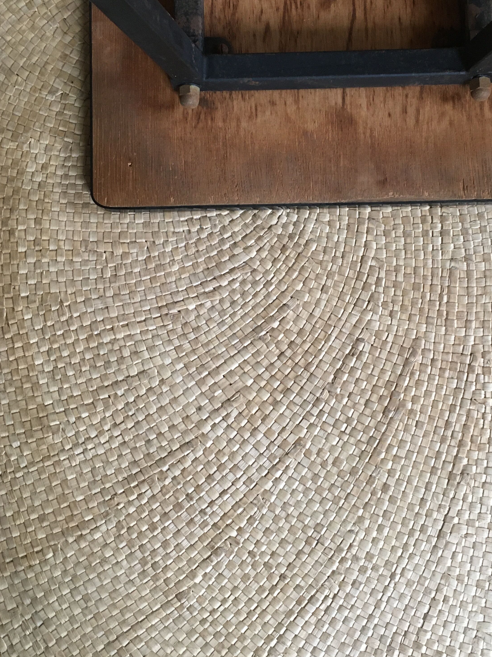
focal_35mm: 40
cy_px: 298
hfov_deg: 35.7
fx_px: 758
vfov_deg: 46.7
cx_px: 309
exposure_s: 1/33
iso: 160
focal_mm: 4.15
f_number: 2.2
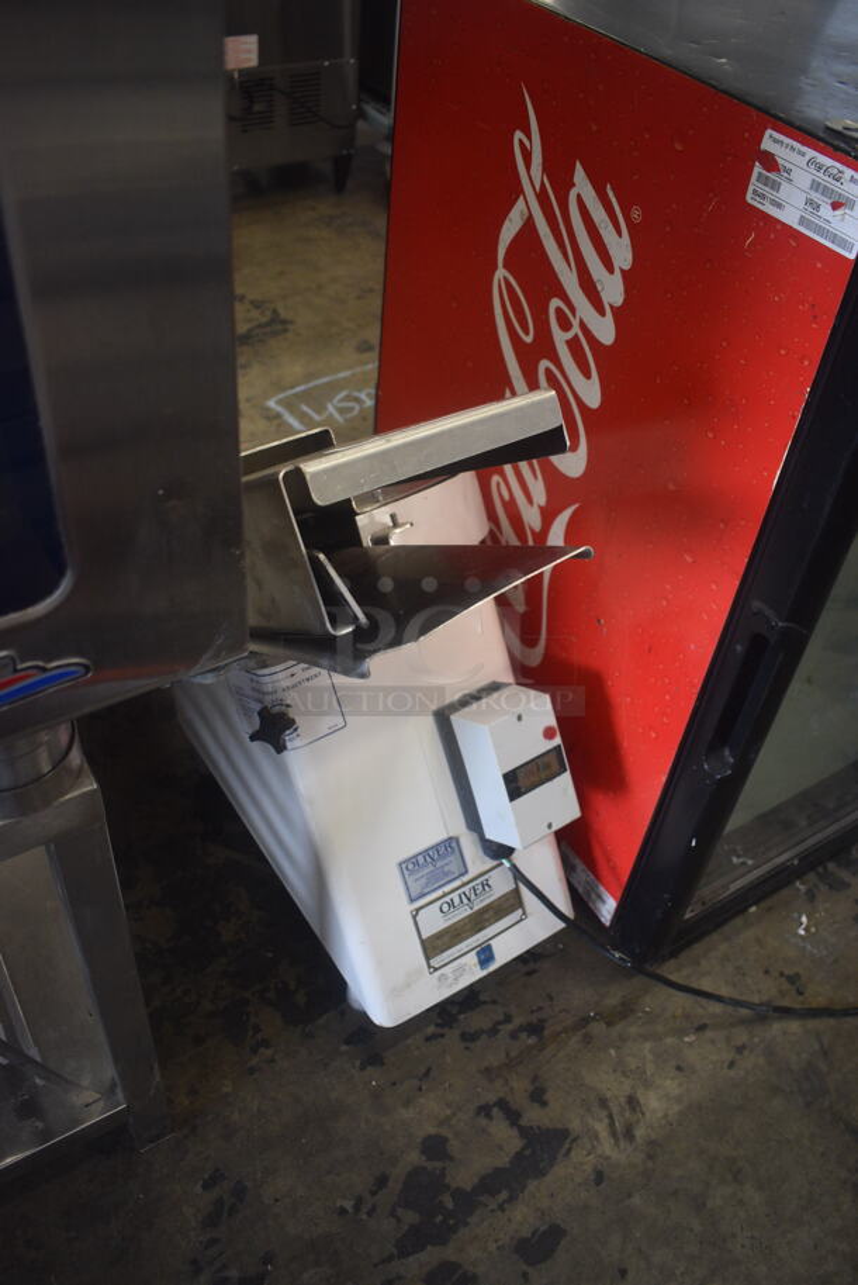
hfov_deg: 43.7
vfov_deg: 61.9
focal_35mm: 30
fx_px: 1071
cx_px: 429
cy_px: 642
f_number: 3.5
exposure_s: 1/125
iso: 900
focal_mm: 20
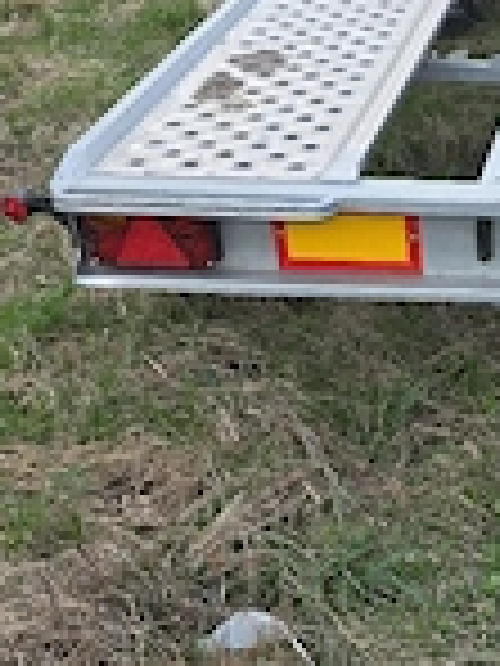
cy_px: 468
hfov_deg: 21.6
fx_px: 1194
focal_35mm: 62
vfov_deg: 30.8
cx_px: 631
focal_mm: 6.3
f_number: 1.7
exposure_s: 1/370
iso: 50
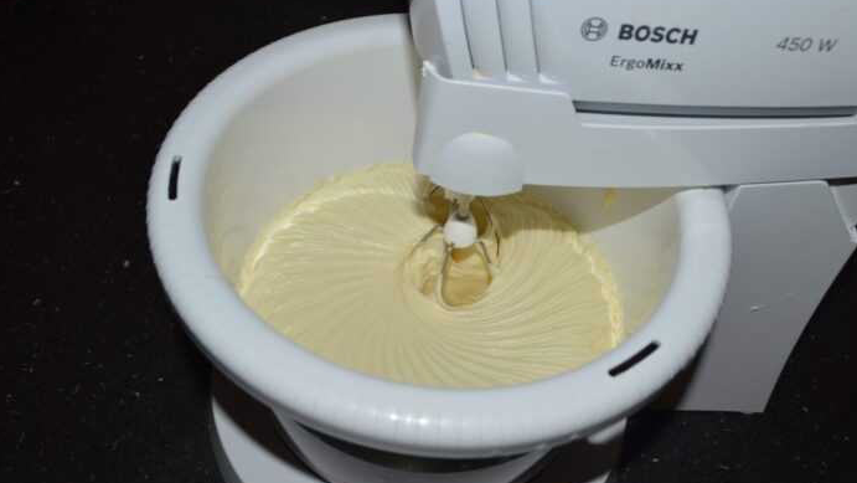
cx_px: 430
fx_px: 796
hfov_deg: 56.6
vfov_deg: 33.7
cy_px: 274
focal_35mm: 35
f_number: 8
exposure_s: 1/60
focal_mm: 22
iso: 100
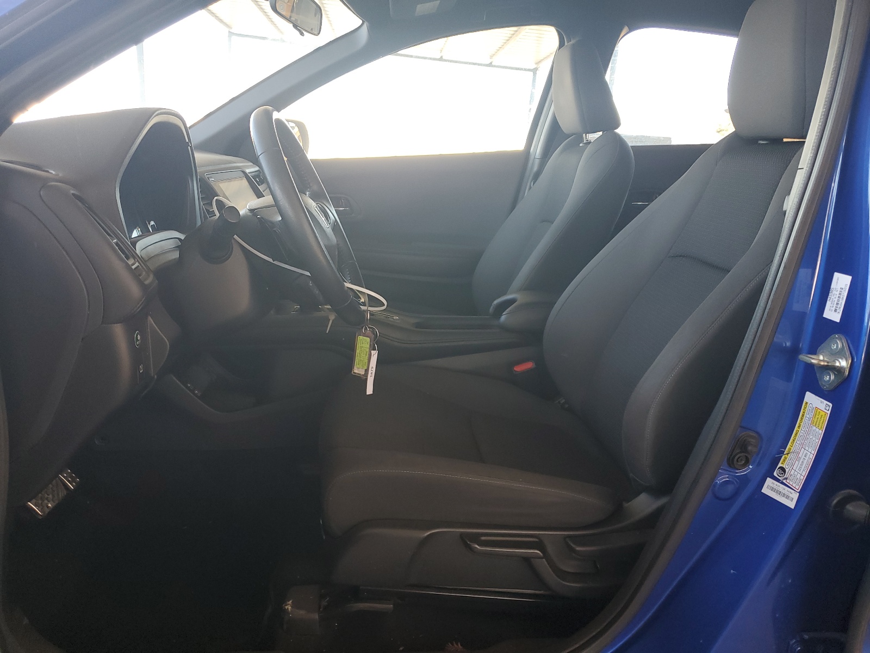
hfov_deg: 67.3
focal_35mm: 26
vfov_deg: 53.1
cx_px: 435
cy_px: 326
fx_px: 653
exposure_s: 1/120
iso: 58
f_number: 1.5
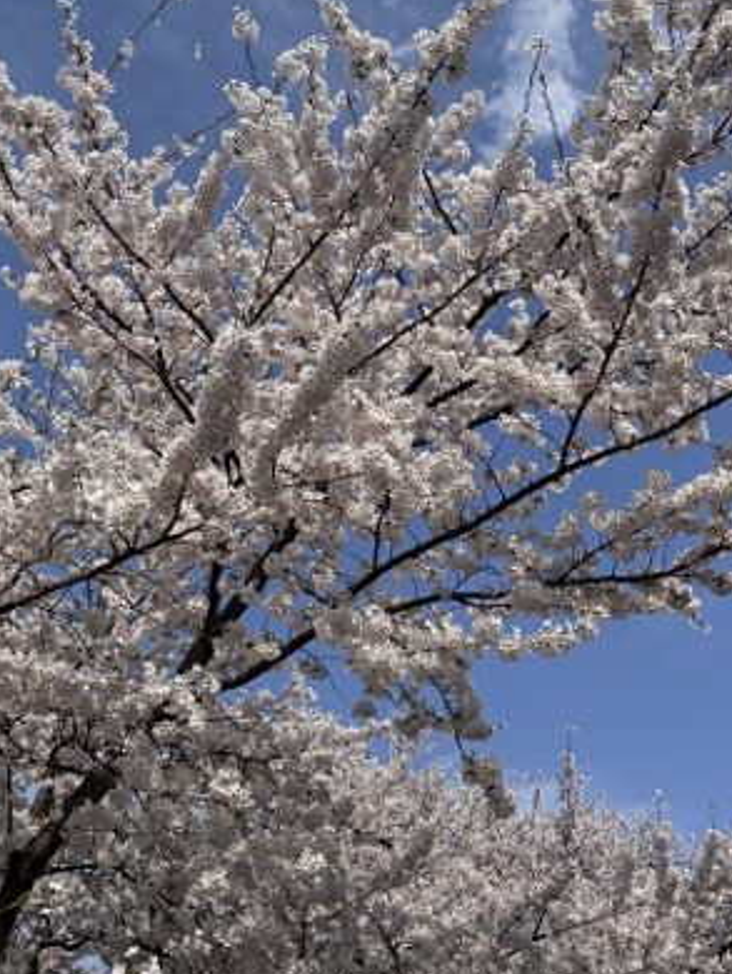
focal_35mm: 40
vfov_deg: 46.6
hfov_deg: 35.8
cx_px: 275
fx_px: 1127
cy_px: 420
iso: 50
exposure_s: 1/4255
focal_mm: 5.96
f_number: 1.6
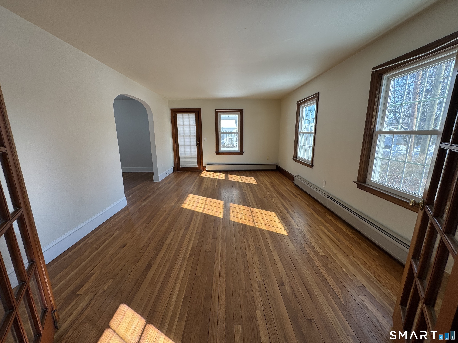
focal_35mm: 14
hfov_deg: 102.1
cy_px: 172
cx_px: 229
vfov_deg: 85.7
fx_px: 185
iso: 40
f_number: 2.2
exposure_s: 1/110
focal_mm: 2.22
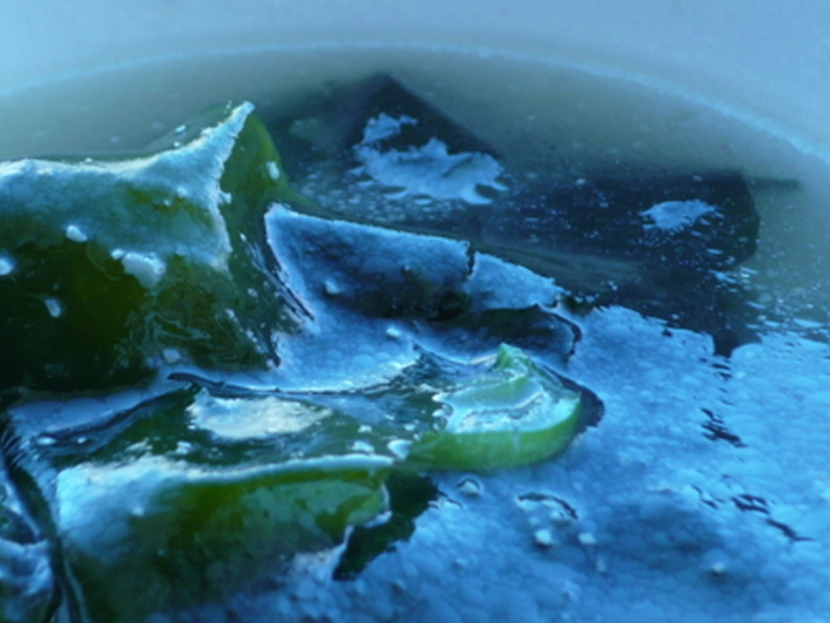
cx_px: 302
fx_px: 2661
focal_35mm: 111
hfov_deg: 17.7
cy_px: 325
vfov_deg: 13.3
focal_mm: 9.1
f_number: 3.5
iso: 100
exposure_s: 1/30
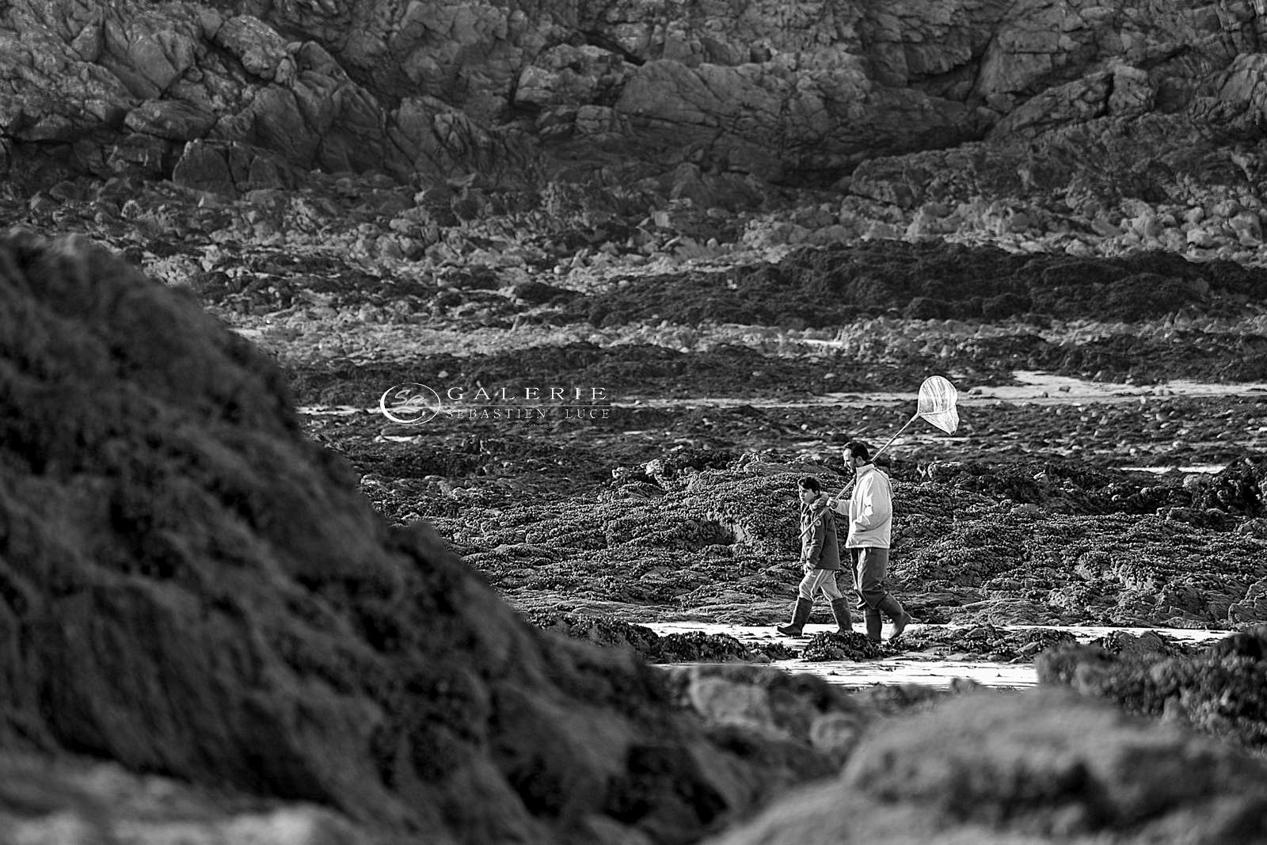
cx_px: 634
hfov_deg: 6.9
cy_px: 422
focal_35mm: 300
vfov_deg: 4.6
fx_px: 10559
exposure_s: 1/160
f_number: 6.3
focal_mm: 300
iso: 200
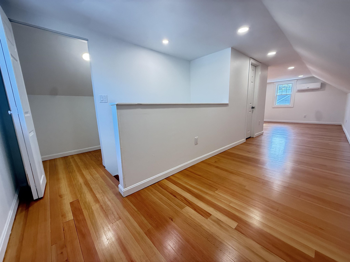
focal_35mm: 14
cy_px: 131
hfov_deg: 102.1
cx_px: 175
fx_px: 142
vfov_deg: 85.7
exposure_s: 1/99
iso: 320
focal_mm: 2.22
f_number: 2.2
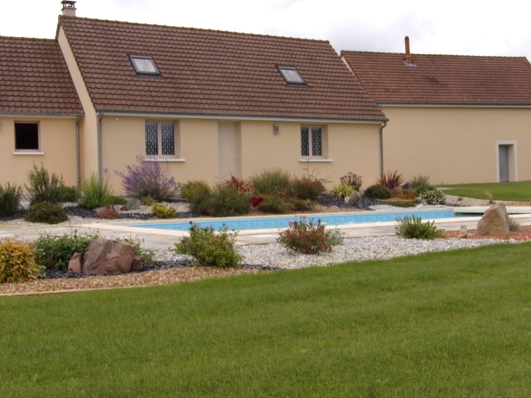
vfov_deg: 32.9
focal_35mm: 44
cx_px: 267
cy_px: 199
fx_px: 675
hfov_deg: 42.9
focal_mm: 7.8
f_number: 4.1
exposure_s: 1/750
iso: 80
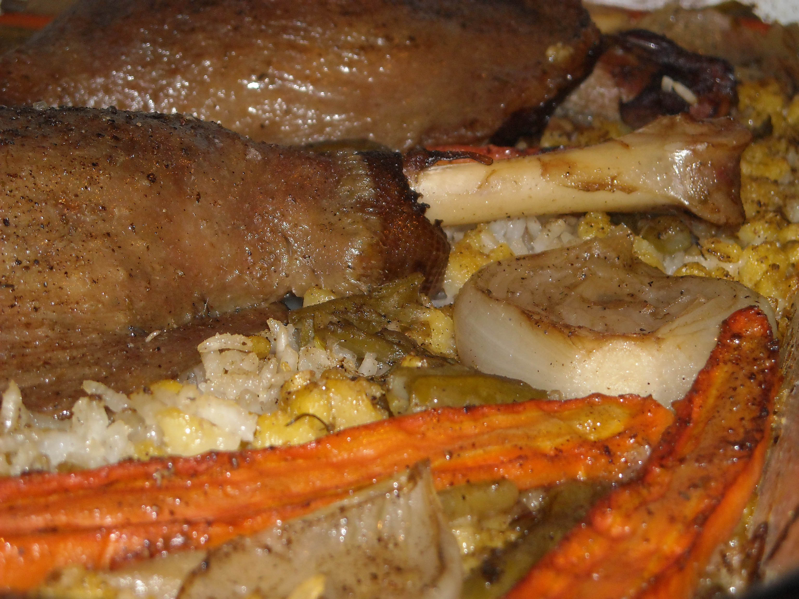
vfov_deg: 14.1
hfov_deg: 18.7
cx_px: 400
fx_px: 2424
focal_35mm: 105
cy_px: 300
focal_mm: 17.1
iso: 200
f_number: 4.7
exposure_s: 1/125
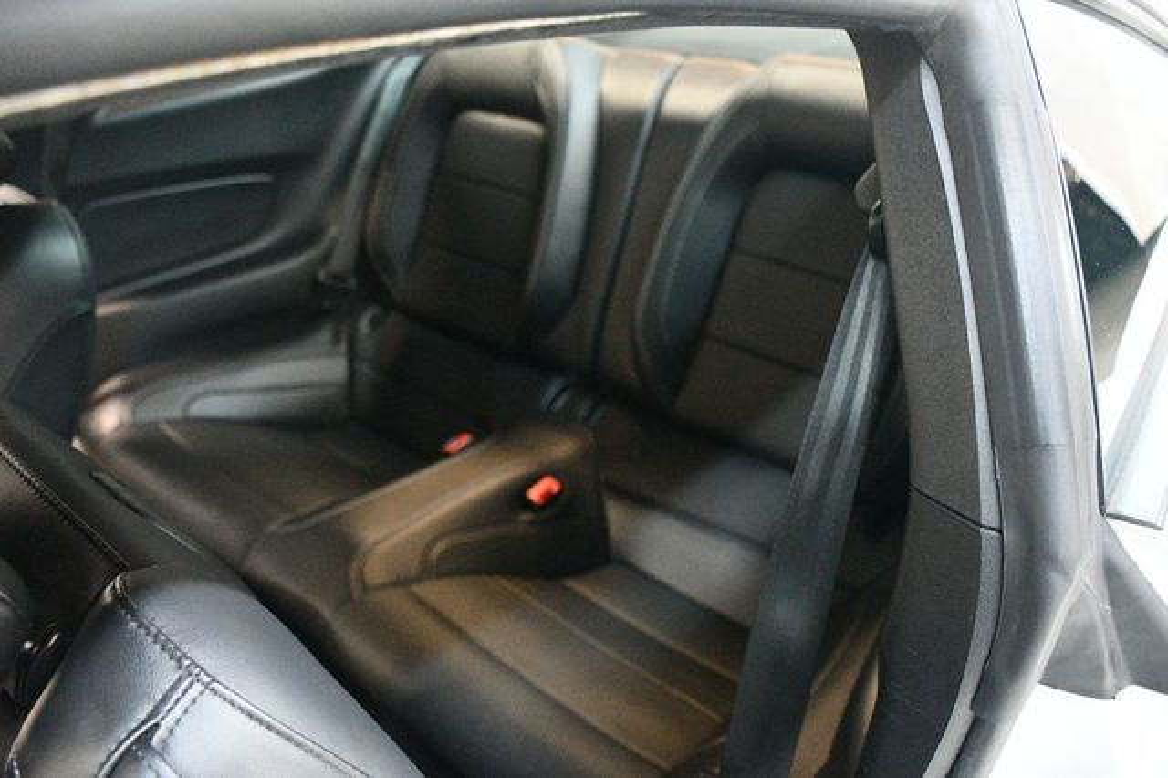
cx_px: 584
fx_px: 973
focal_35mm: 30
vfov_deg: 43.6
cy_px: 389
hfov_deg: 62.0
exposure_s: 1/60
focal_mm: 20
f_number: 3.5
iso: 9000
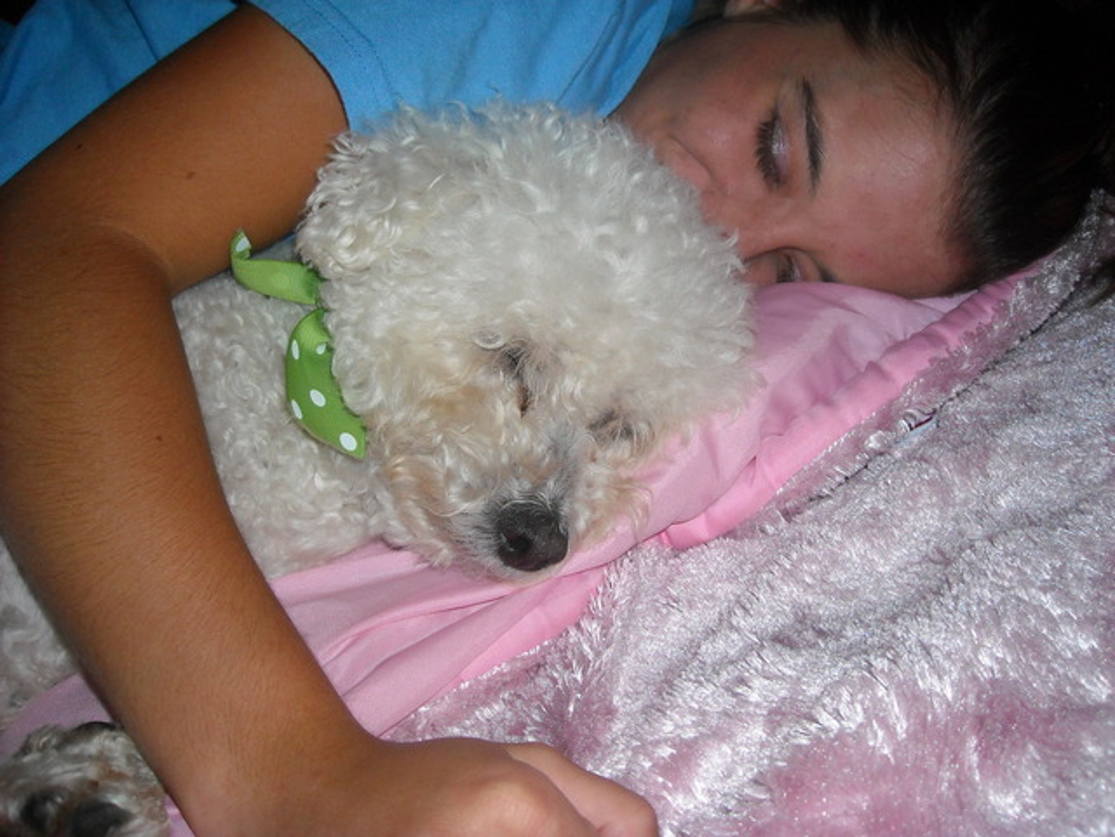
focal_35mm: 35
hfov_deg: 52.6
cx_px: 558
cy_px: 418
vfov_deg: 40.7
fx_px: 1127
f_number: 2.8
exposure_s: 1/60
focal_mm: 5.7
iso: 200
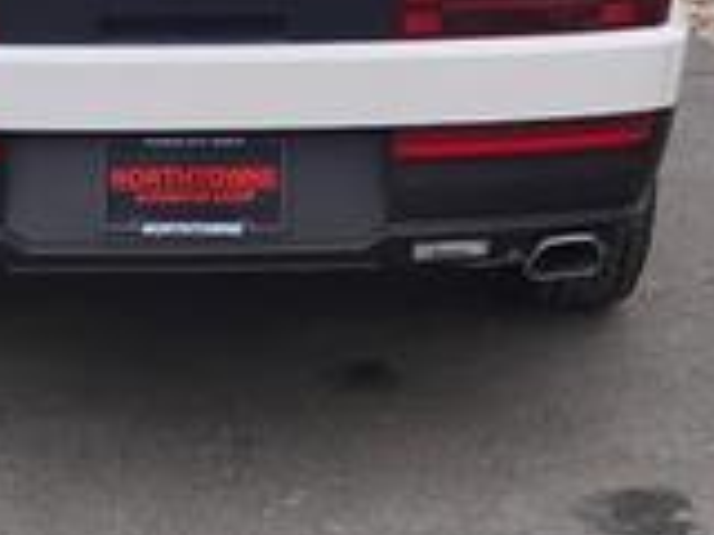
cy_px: 89
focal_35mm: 88
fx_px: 1815
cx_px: 210
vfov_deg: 16.6
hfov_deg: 22.1
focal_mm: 4.26
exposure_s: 1/185
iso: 100
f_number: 1.8
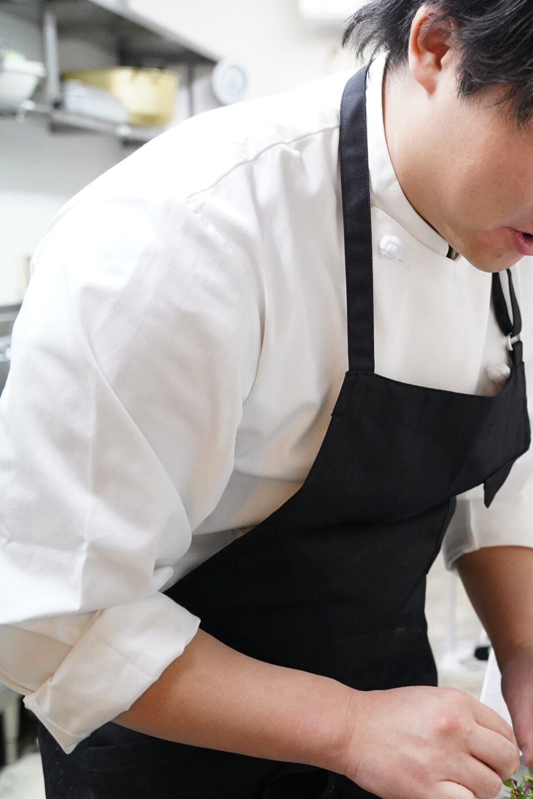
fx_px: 1342
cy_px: 477
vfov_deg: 33.0
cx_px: 458
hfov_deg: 22.0
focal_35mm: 60
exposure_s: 1/320
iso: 6400
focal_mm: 32.8
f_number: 4.5
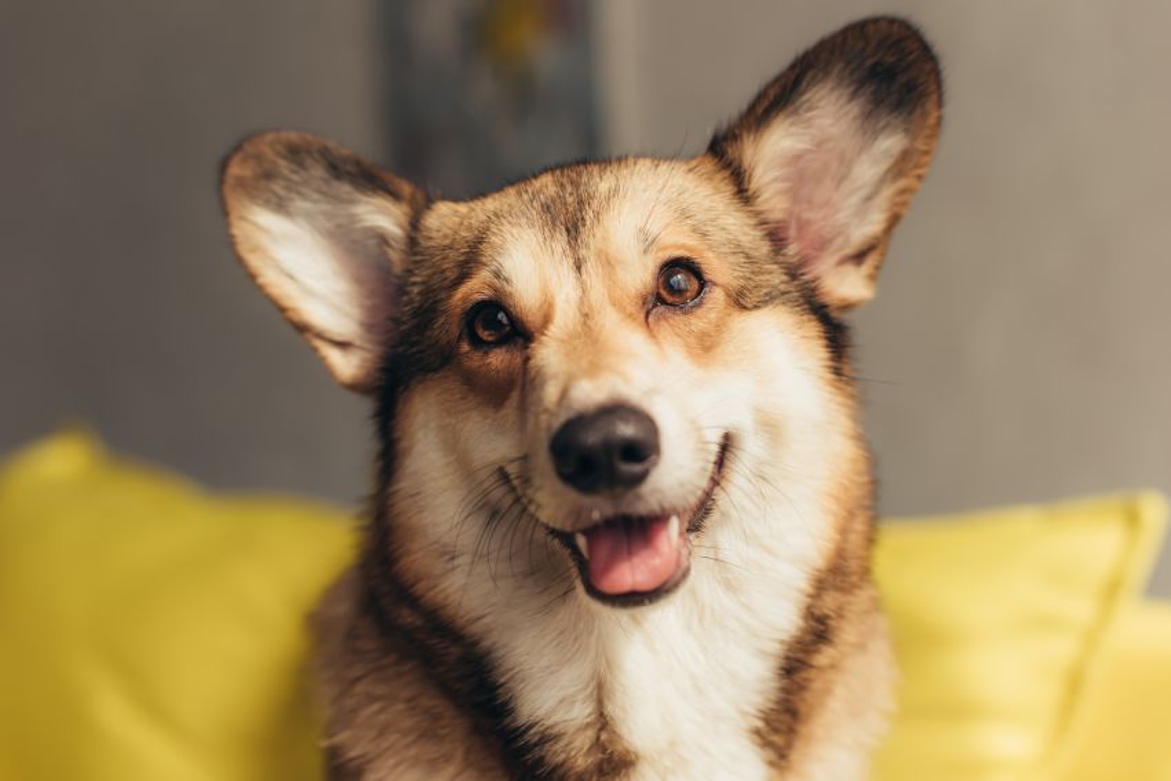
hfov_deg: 39.6
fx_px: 1627
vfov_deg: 27.0
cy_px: 390
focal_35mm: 50
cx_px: 586
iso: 125
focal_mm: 50
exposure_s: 1/500
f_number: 3.5
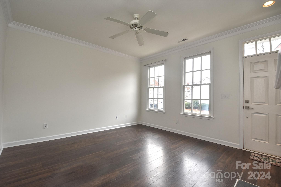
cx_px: 140
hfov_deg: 100.4
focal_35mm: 15
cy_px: 94
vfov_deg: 77.3
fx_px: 117
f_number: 5
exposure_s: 1/200
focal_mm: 10
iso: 250
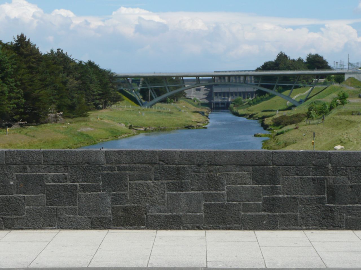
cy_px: 135
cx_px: 180
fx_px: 959
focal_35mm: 92
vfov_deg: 16.1
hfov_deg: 21.3
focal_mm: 12.7
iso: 100
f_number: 4.6
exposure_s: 1/640
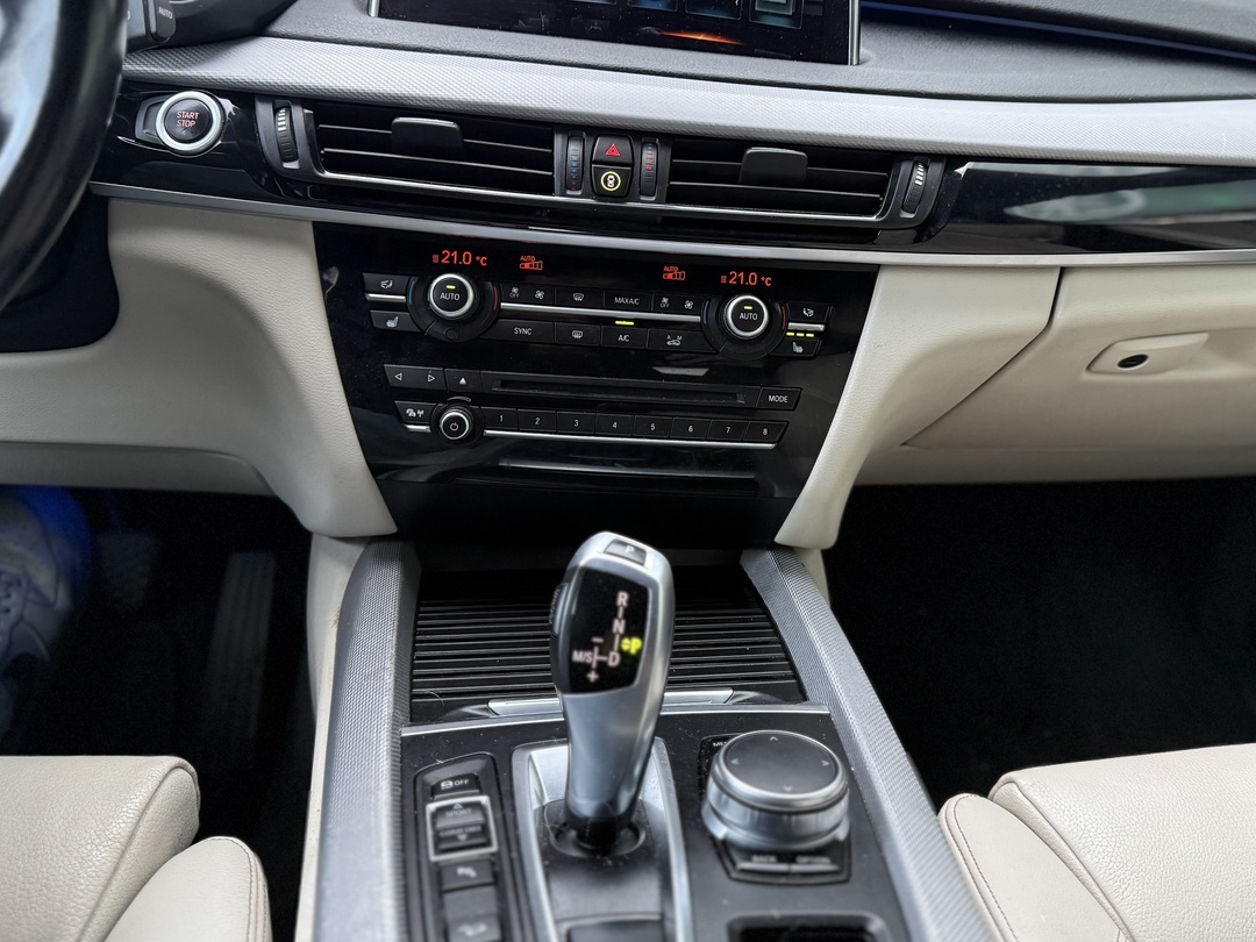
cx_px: 754
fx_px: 1161
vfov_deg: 43.8
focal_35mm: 32
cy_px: 357
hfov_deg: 56.4
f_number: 1.78
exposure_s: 1/60
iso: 320
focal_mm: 6.76
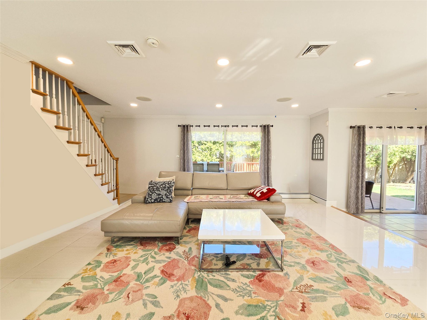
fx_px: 160
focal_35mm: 13
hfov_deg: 106.2
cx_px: 214
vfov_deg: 89.9
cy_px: 160
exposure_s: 1/120
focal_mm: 2.2
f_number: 2.2
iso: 80
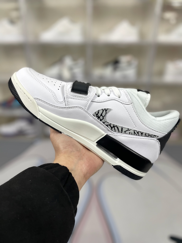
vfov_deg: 67.3
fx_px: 182
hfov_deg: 53.1
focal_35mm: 26
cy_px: 122
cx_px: 91
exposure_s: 1/100
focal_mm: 4.2
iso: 50
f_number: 1.6
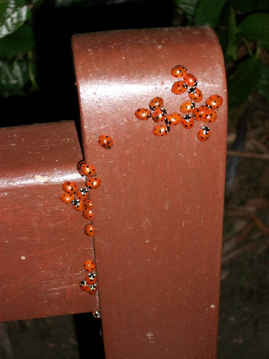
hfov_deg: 19.1
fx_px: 798
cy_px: 180
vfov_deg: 25.3
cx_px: 134
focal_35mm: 77
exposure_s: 1/125
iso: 80
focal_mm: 13.7
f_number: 4.6
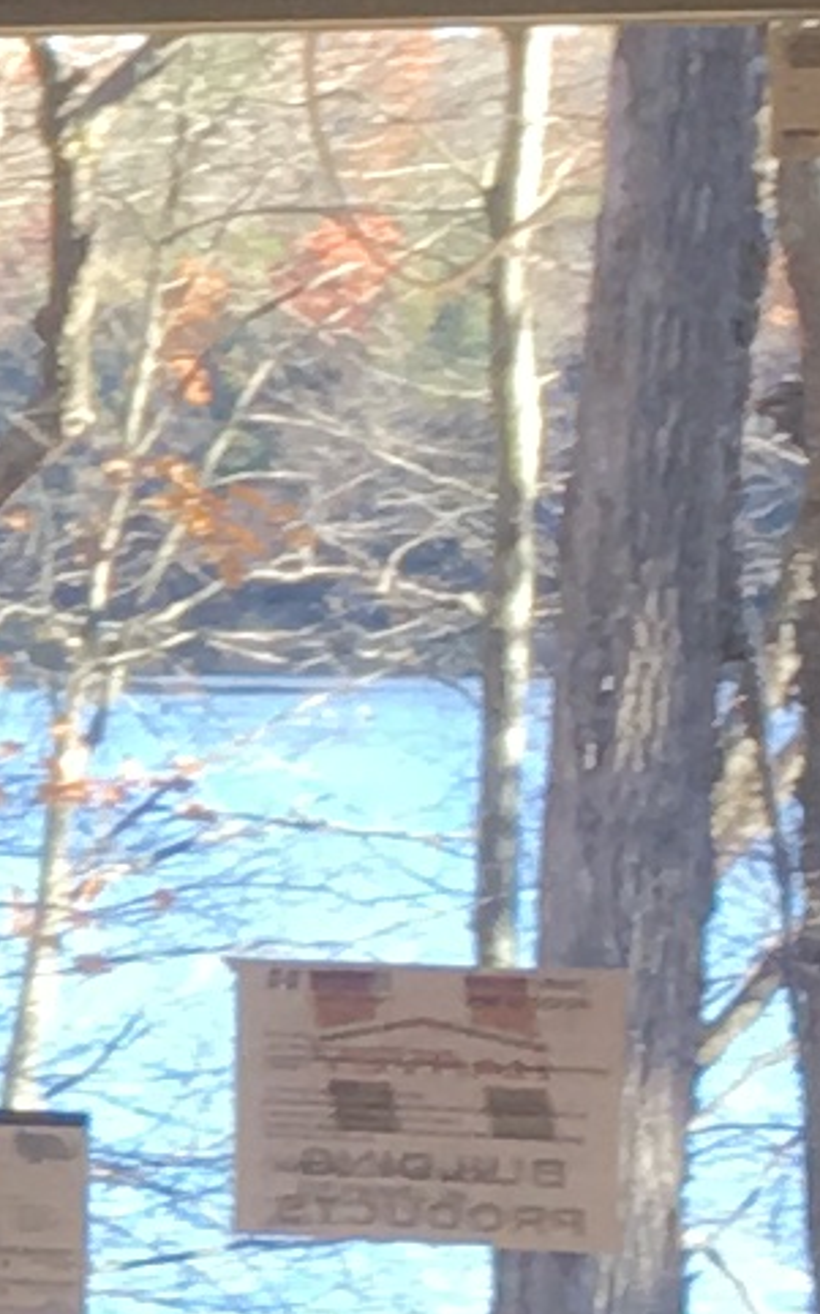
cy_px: 641
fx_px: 9195
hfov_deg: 4.6
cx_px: -2514
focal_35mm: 257
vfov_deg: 8.2
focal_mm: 4.15
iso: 32
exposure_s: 1/120
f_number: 2.2
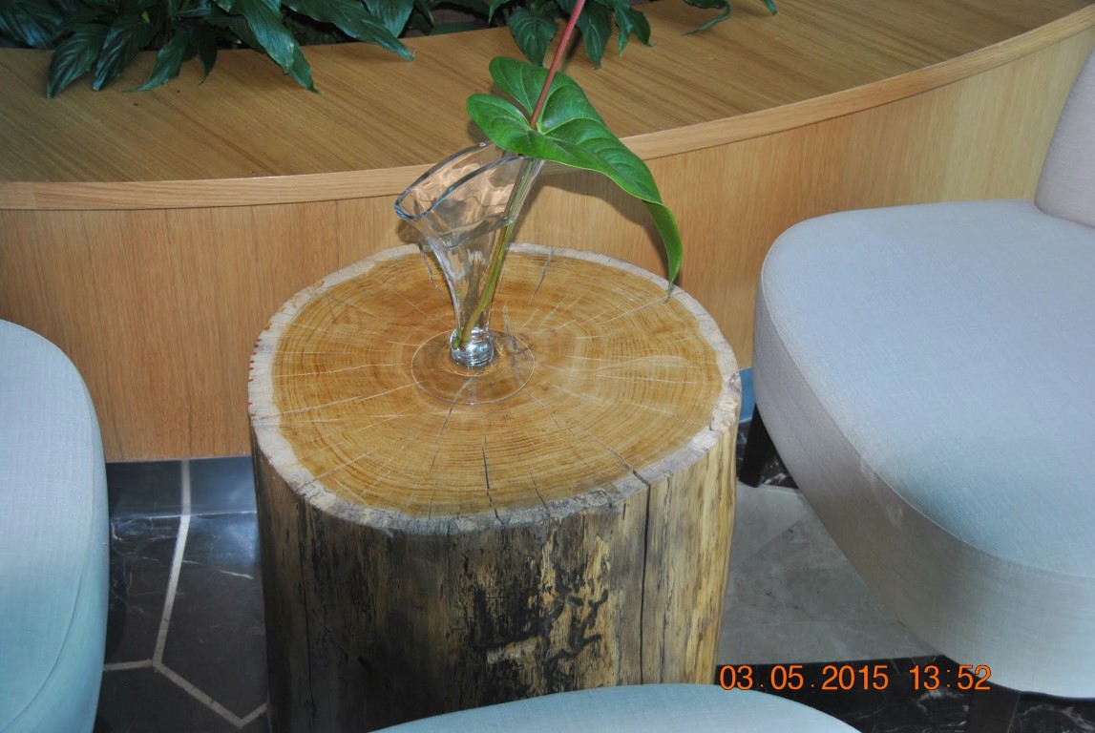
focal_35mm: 54
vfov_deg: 25.1
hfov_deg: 36.8
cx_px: 548
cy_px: 366
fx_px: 1645
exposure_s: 1/60
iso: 200
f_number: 4.2
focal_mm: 36
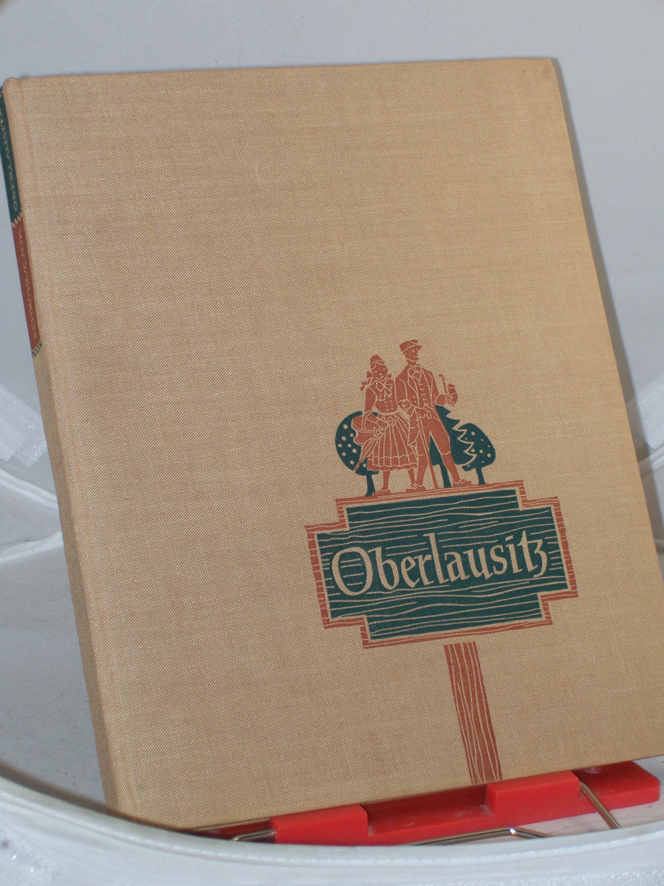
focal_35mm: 102
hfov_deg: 14.5
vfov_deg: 19.3
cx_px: 332
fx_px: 2609
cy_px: 443
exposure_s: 1/100
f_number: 4.6
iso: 80
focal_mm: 16.8
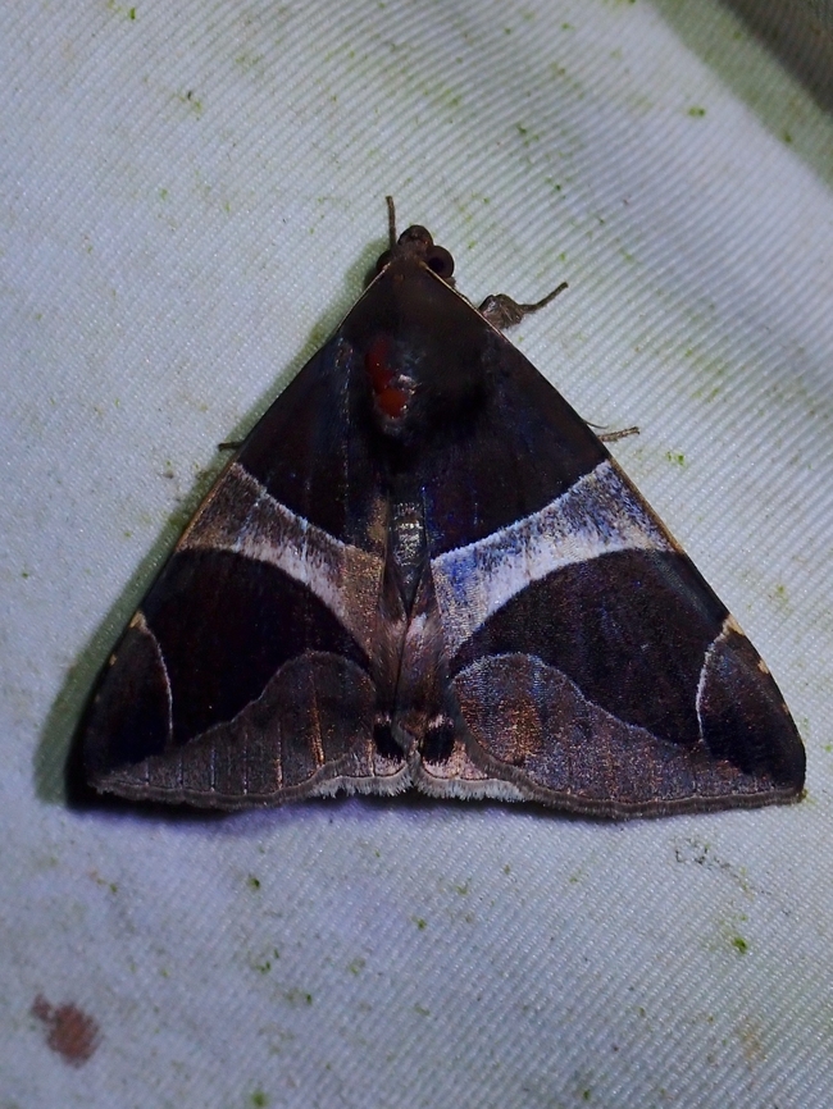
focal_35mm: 100
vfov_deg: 19.6
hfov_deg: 14.8
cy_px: 554
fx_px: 3207
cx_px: 416
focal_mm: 18
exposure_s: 1/200
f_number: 6.3
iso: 200
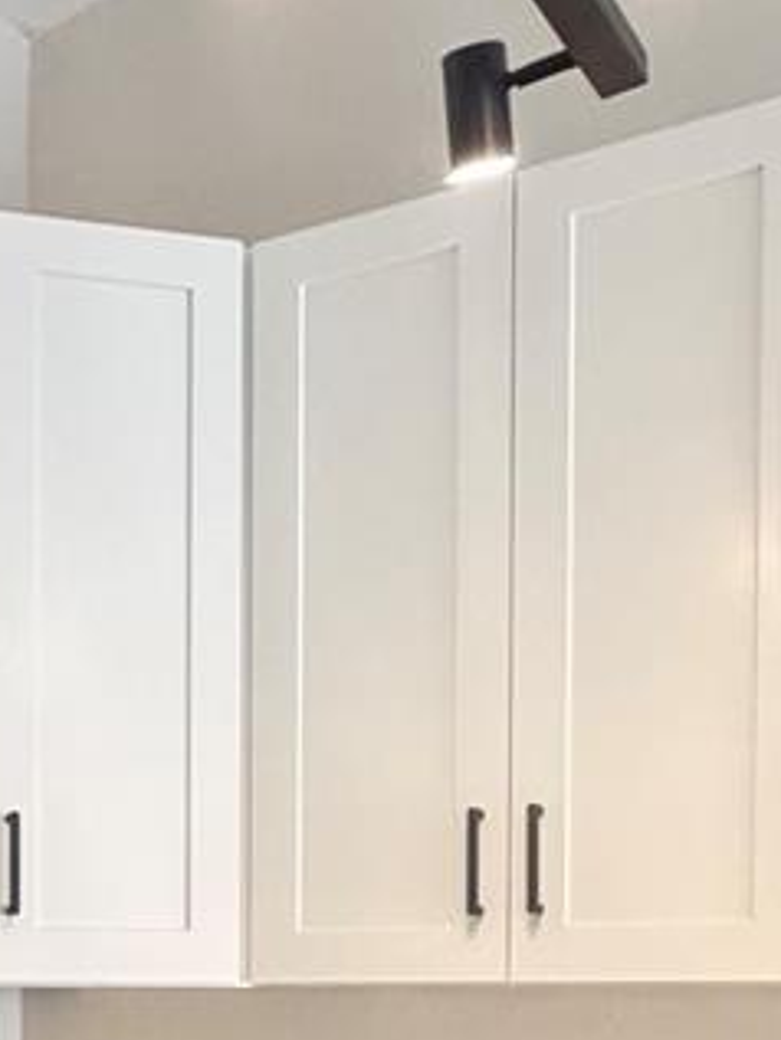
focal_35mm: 53
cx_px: 82
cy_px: 1066
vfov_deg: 32.9
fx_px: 1593
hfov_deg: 26.6
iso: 640
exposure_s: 1/59
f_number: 2.2
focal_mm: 2.22
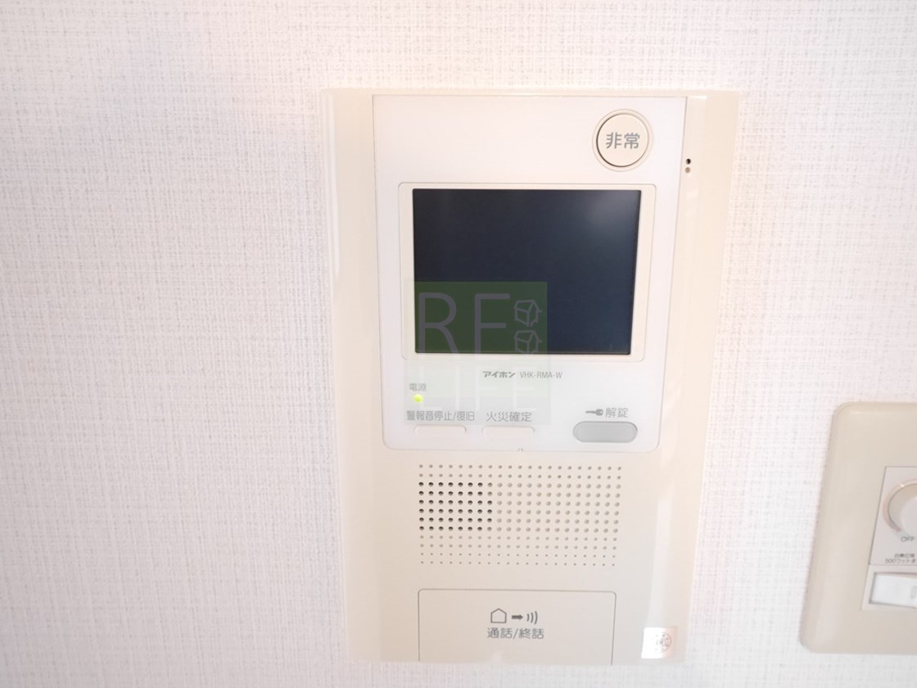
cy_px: 351
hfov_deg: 59.9
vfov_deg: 46.8
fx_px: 795
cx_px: 477
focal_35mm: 30
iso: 2500
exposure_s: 1/60
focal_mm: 14
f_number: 4
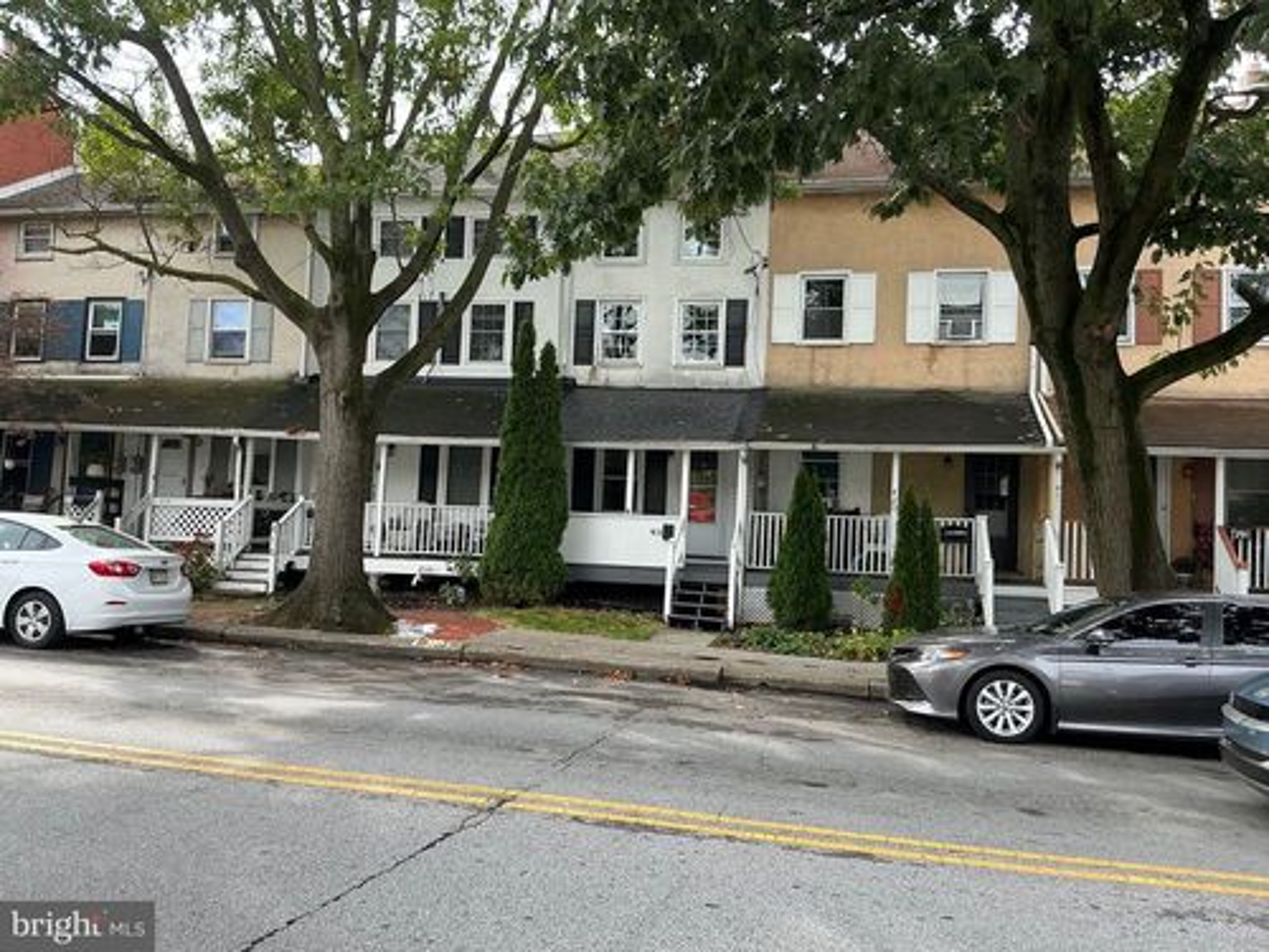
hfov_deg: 63.4
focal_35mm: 28
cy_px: 476
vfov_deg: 49.7
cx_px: 634
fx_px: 1026
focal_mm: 3
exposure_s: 1/239
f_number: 1.8
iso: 20
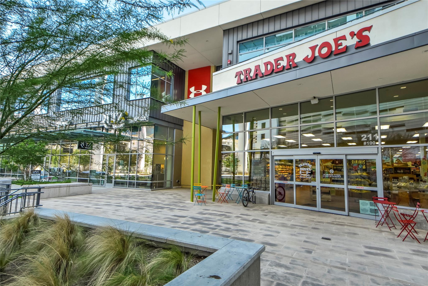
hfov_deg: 85.4
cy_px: 143
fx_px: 232
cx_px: 214
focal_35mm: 20
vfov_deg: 63.2
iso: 400
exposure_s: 1/30
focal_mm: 13
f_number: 8
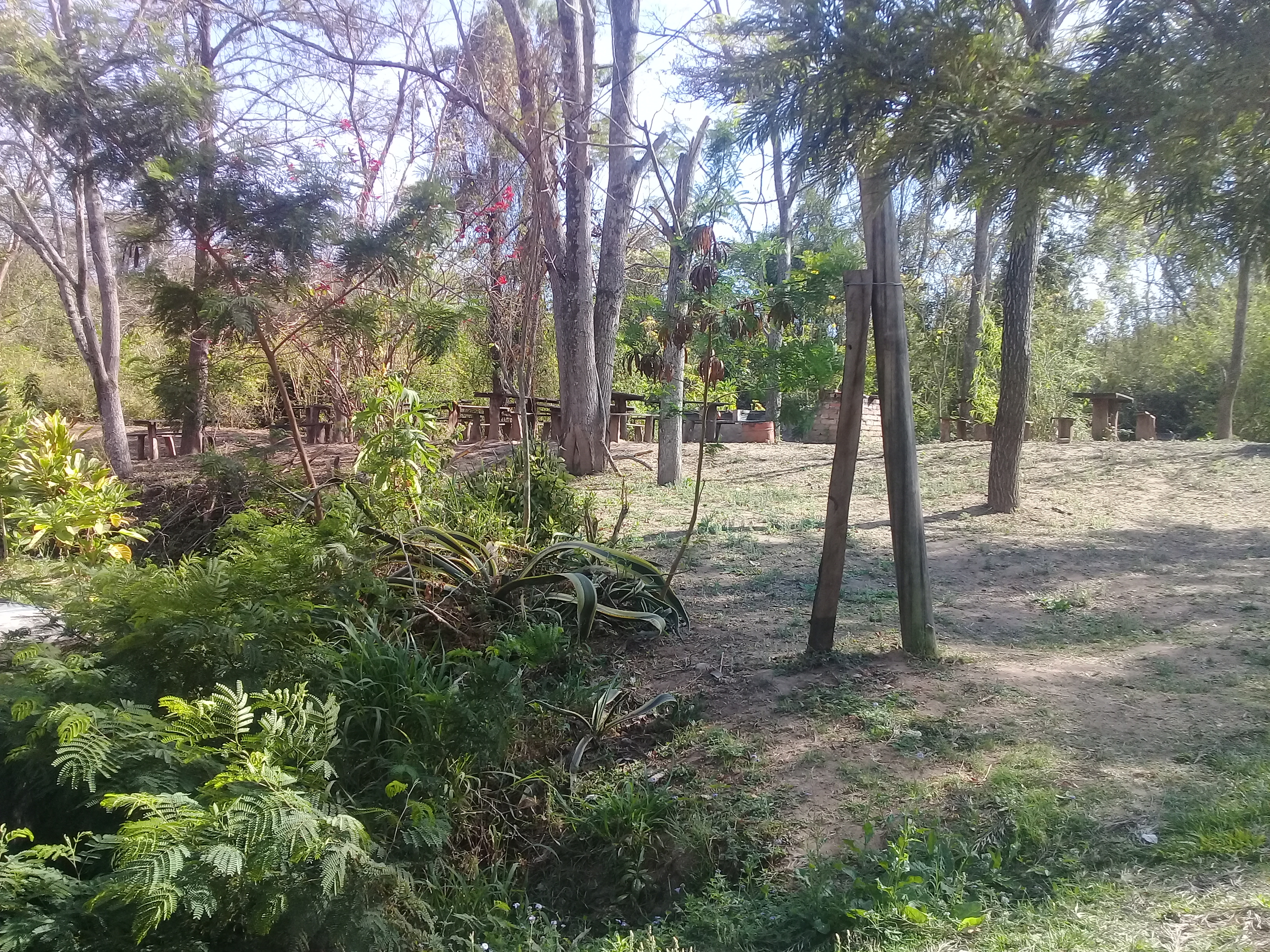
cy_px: 476
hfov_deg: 58.4
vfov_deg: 45.4
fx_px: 1137
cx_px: 635
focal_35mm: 31
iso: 50
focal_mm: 3.3
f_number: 2.2
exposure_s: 1/347
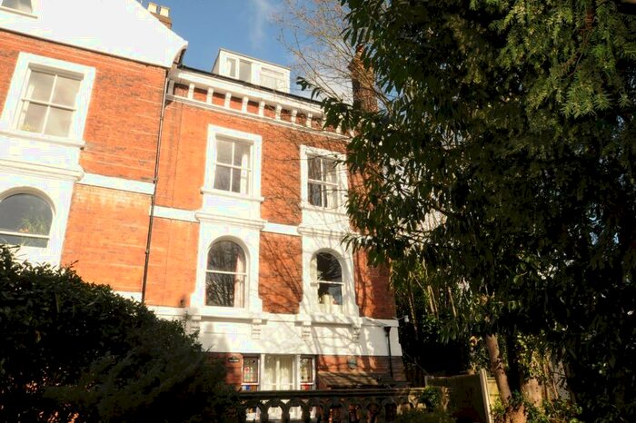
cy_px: 212
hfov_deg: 70.5
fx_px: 450
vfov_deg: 50.4
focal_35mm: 26
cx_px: 318
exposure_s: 1/200
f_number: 16
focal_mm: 17
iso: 800
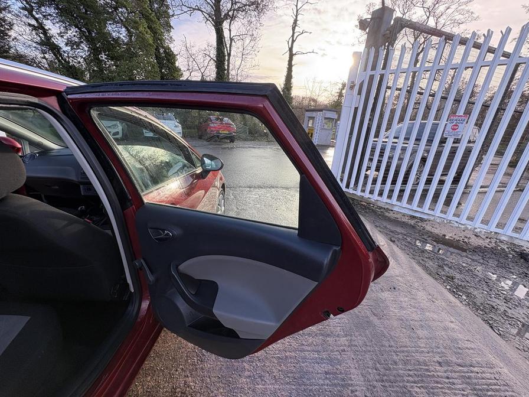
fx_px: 214
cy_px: 198
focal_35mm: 14
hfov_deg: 102.1
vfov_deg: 85.7
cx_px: 264
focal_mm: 2.22
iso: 40
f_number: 2.2
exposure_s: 1/193
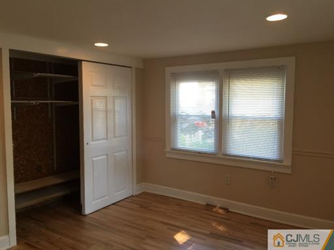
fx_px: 280
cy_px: 125
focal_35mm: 29
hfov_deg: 61.7
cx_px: 167
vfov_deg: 48.2
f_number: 2.2
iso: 40
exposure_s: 1/30
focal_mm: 4.15
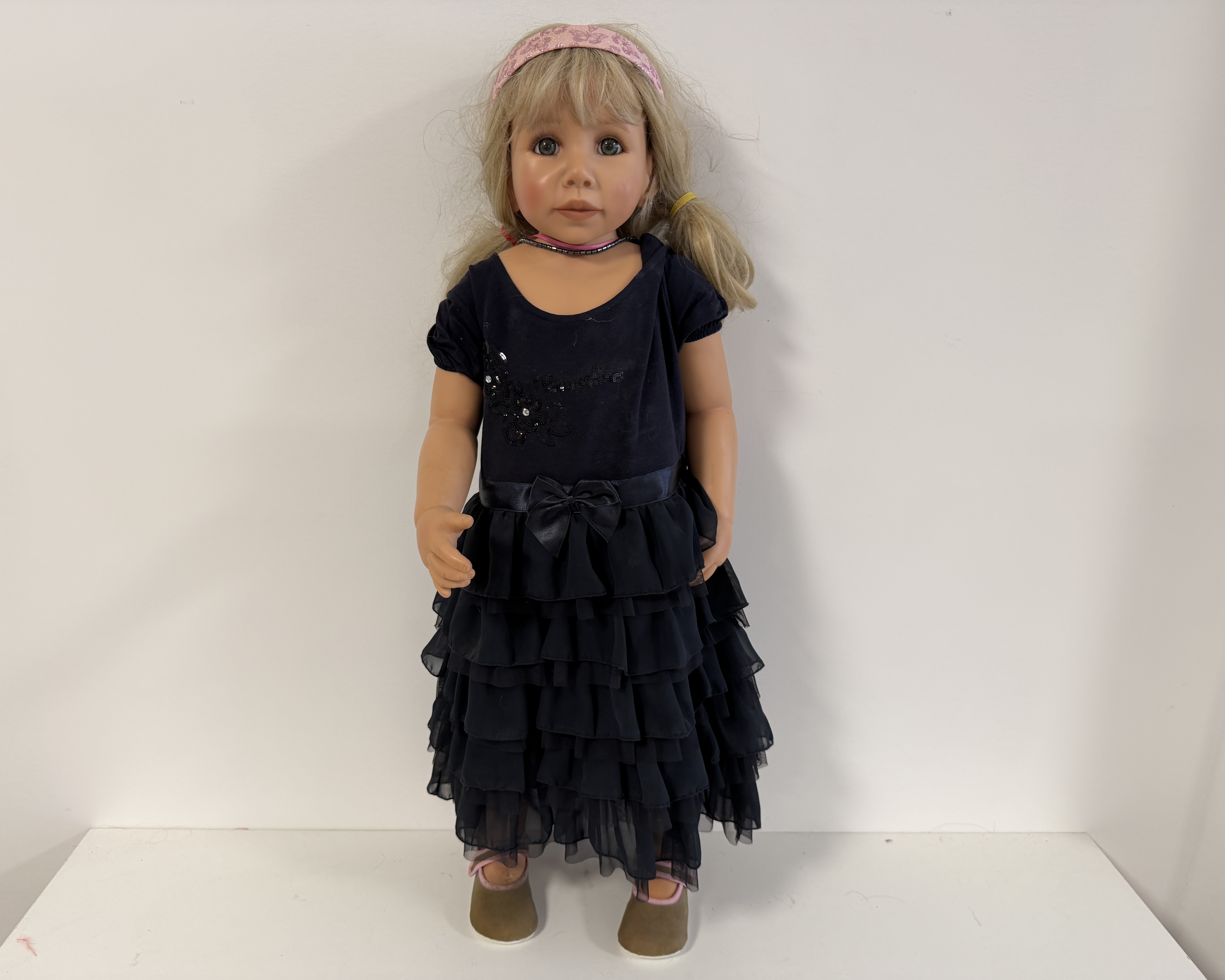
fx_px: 906
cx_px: 573
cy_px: 490
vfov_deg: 56.8
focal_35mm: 25
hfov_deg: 68.0
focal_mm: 6.76
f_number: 1.78
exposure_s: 1/50
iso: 125
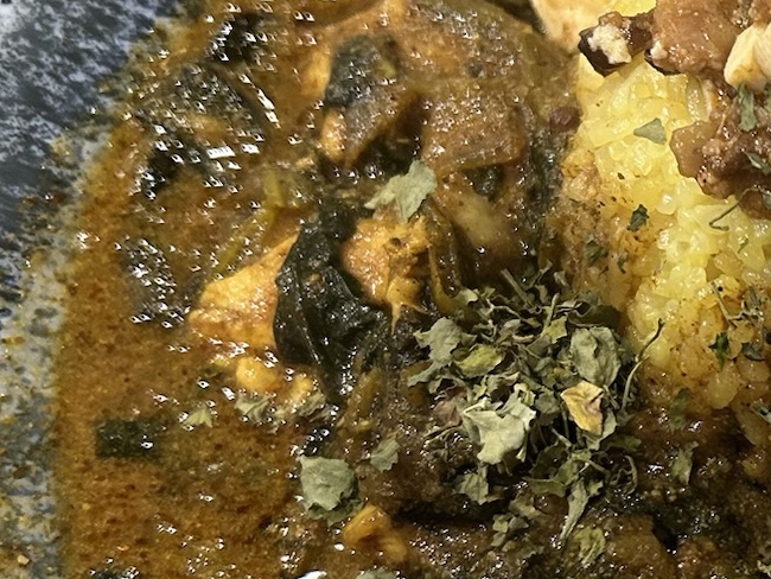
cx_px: 947
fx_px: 1782
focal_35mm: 80
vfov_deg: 18.2
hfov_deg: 22.3
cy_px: 486
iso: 250
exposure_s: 1/50
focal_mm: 5.7
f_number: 1.5
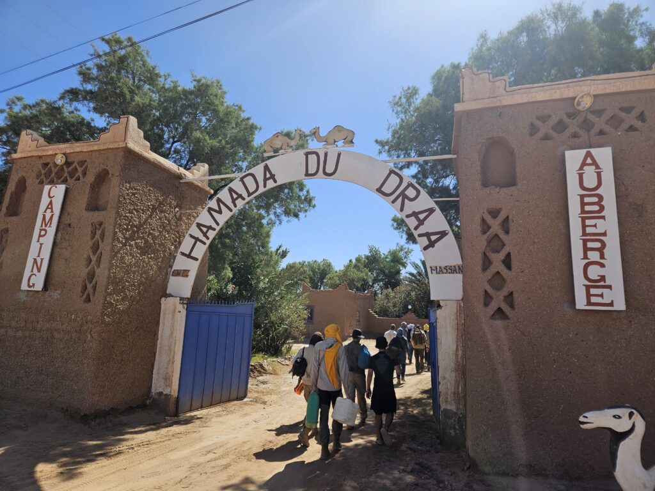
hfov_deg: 73.9
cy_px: 246
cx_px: 328
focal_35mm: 23
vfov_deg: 58.9
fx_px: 435
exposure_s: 1/1951
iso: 25
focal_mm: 5.4
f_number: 1.8
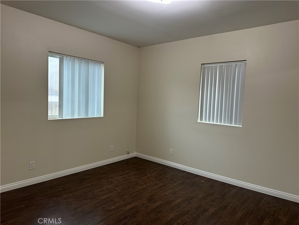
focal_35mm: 24
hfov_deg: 71.6
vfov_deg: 56.8
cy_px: 112
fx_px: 207
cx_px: 150
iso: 250
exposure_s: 1/60
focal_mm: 6.86
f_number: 1.78
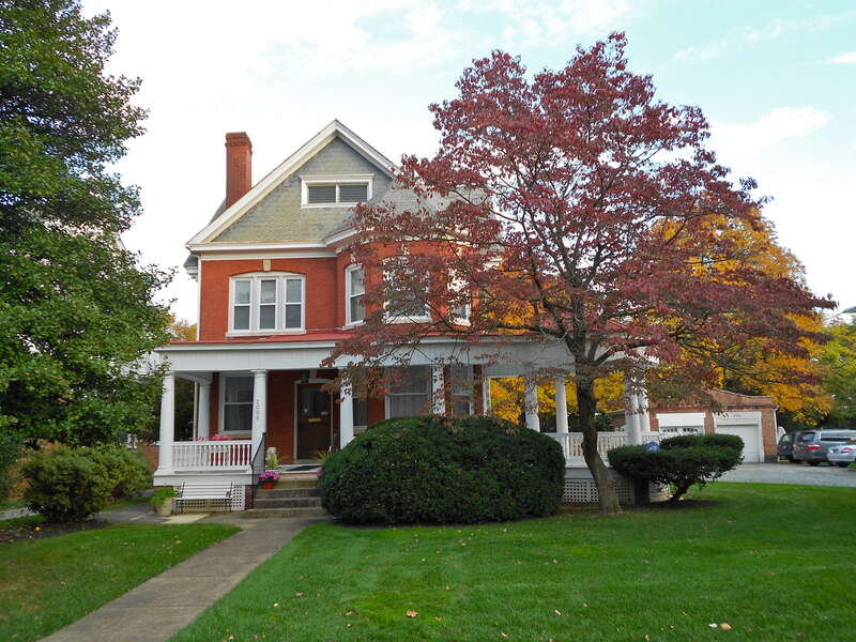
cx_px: 428
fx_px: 717
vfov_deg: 48.2
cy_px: 321
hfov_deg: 61.7
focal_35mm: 29
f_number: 3.4
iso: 80
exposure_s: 1/80
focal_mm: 5.1
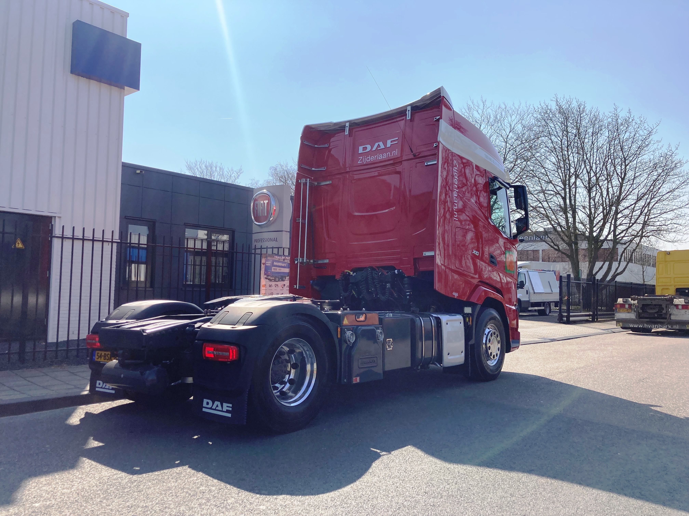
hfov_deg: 63.4
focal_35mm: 28
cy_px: 258
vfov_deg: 49.7
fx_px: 557
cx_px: 344
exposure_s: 1/3003
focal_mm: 3.99
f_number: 1.8
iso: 20
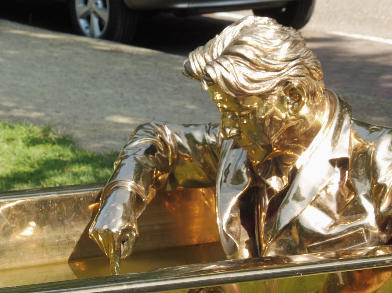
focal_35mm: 214
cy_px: 146
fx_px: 2421
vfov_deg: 6.9
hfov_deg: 9.3
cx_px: 196
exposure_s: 1/100
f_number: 7.1
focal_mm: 38.2
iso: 100
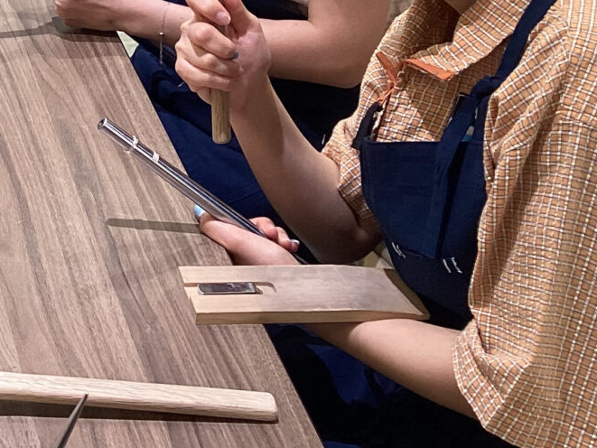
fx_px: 1552
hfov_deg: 20.2
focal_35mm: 90
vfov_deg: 15.7
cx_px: -148
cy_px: -117
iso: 80
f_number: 2.4
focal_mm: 3.3
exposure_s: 1/60
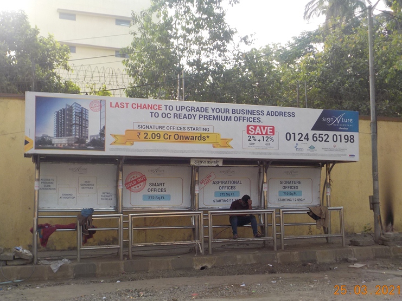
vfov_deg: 35.1
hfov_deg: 45.8
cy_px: 161
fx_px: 476
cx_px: 203
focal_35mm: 41
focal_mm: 5.2
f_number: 3.7
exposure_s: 1/200
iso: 125
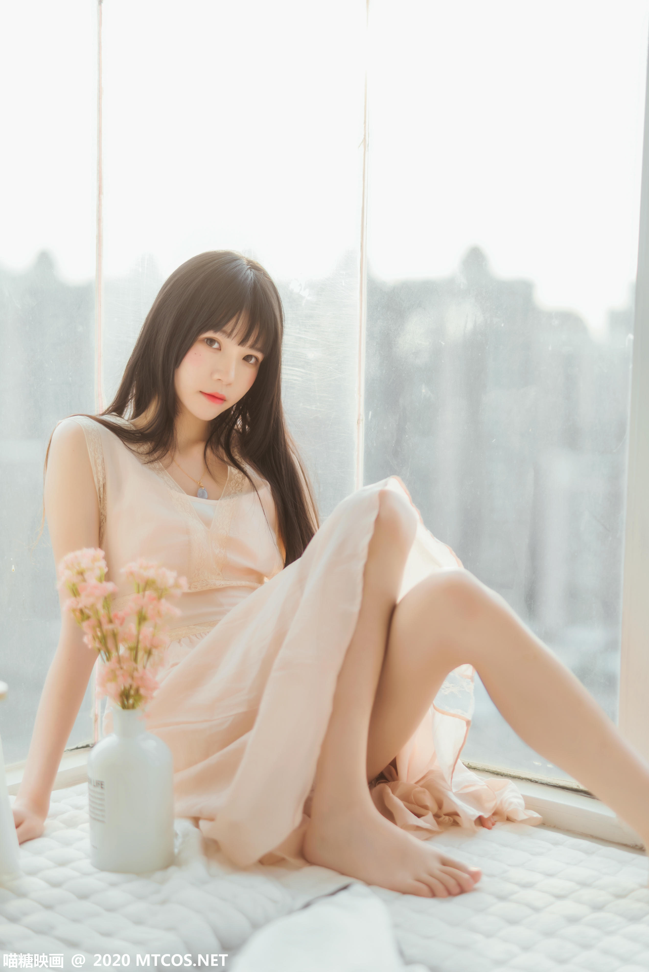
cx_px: 324
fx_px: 1352
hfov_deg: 27.0
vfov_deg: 39.6
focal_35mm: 50
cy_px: 486
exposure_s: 1/400
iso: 100
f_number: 1.4
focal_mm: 50
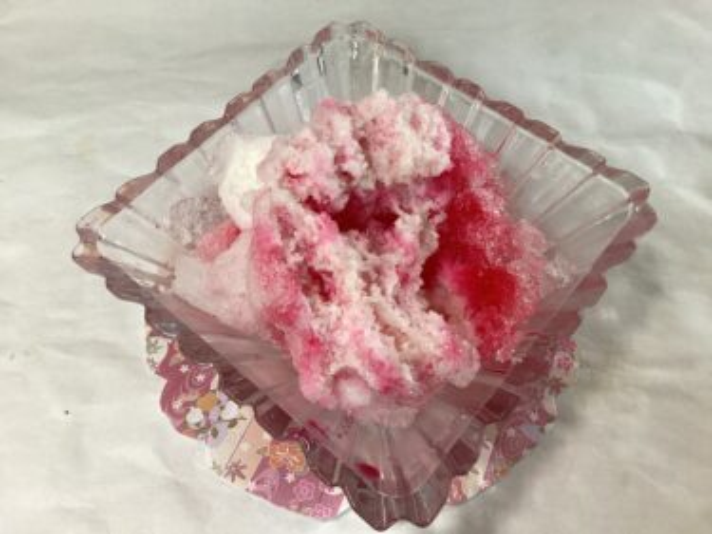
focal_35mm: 31
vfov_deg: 45.4
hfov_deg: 58.4
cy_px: 267
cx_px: 356
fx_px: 637
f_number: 2.4
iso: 125
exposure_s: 1/60
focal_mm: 3.3
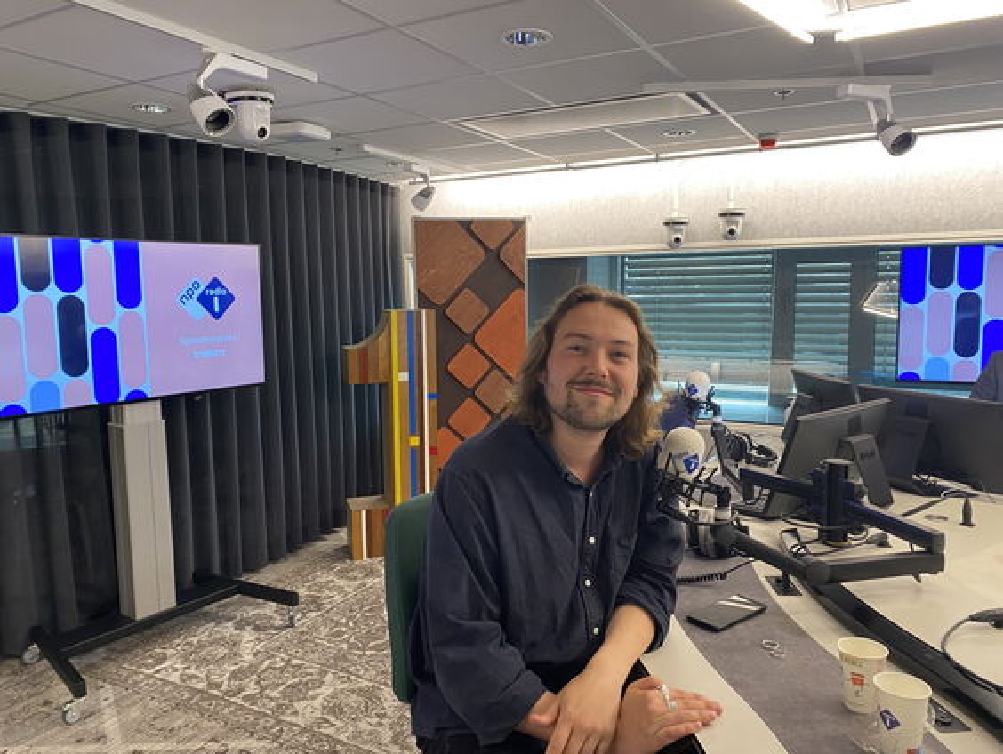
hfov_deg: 67.3
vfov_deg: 53.1
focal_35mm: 26
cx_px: 502
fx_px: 754
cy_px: 377
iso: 200
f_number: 1.8
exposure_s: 1/50
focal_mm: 4.25
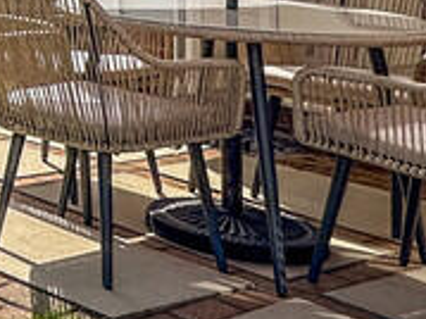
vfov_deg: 17.5
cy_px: -69
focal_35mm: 80
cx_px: -469
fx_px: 984
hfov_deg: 16.8
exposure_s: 1/1200
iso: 50
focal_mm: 2.22
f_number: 2.2
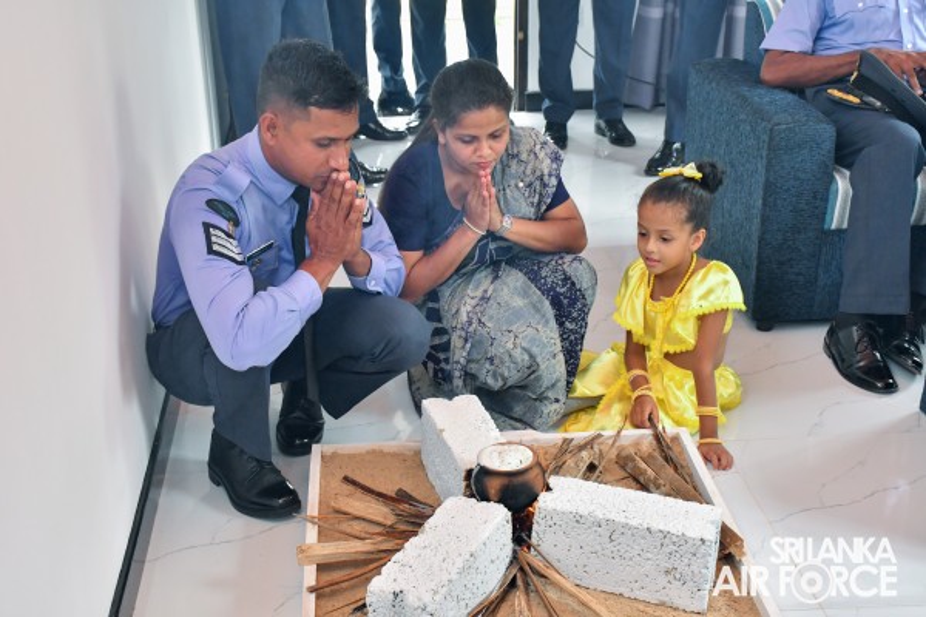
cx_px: 463
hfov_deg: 38.9
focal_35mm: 51
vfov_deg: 26.5
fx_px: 1312
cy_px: 308
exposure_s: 1/250
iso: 1600
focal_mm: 34
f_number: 7.1
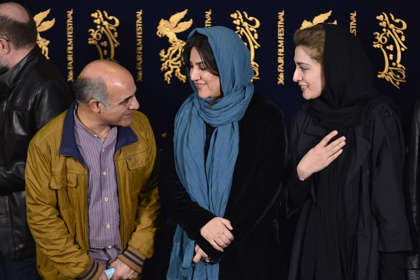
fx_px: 1972
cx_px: 186
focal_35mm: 169
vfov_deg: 8.1
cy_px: 162
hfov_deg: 12.2
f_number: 2.8
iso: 4000
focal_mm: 145
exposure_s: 1/200
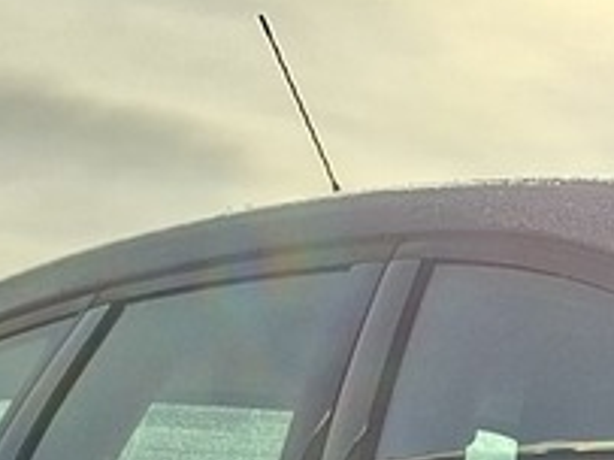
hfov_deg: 10.2
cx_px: 1564
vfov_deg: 7.9
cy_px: 1380
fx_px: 2889
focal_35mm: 163
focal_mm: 5.54
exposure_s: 1/2639
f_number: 1.8
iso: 50
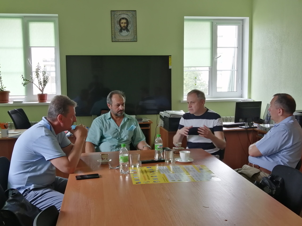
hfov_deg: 46.8
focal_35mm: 40
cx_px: 151
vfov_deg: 36.0
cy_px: 113
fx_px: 349
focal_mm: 3.88
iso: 100
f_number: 1.8
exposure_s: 1/50
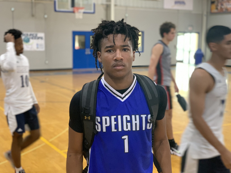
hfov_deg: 36.8
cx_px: 116
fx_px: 347
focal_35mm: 52
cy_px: 86
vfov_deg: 28.0
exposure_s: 1/40
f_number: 2.4
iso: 400
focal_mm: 6
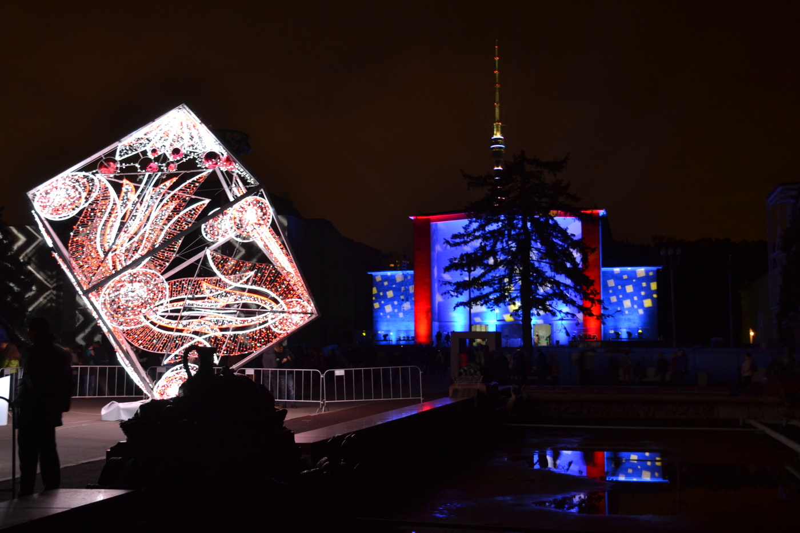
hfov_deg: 43.6
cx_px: 400
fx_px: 1000
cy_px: 266
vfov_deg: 29.9
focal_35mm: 45
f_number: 5.6
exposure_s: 1/4
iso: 400
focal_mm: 30
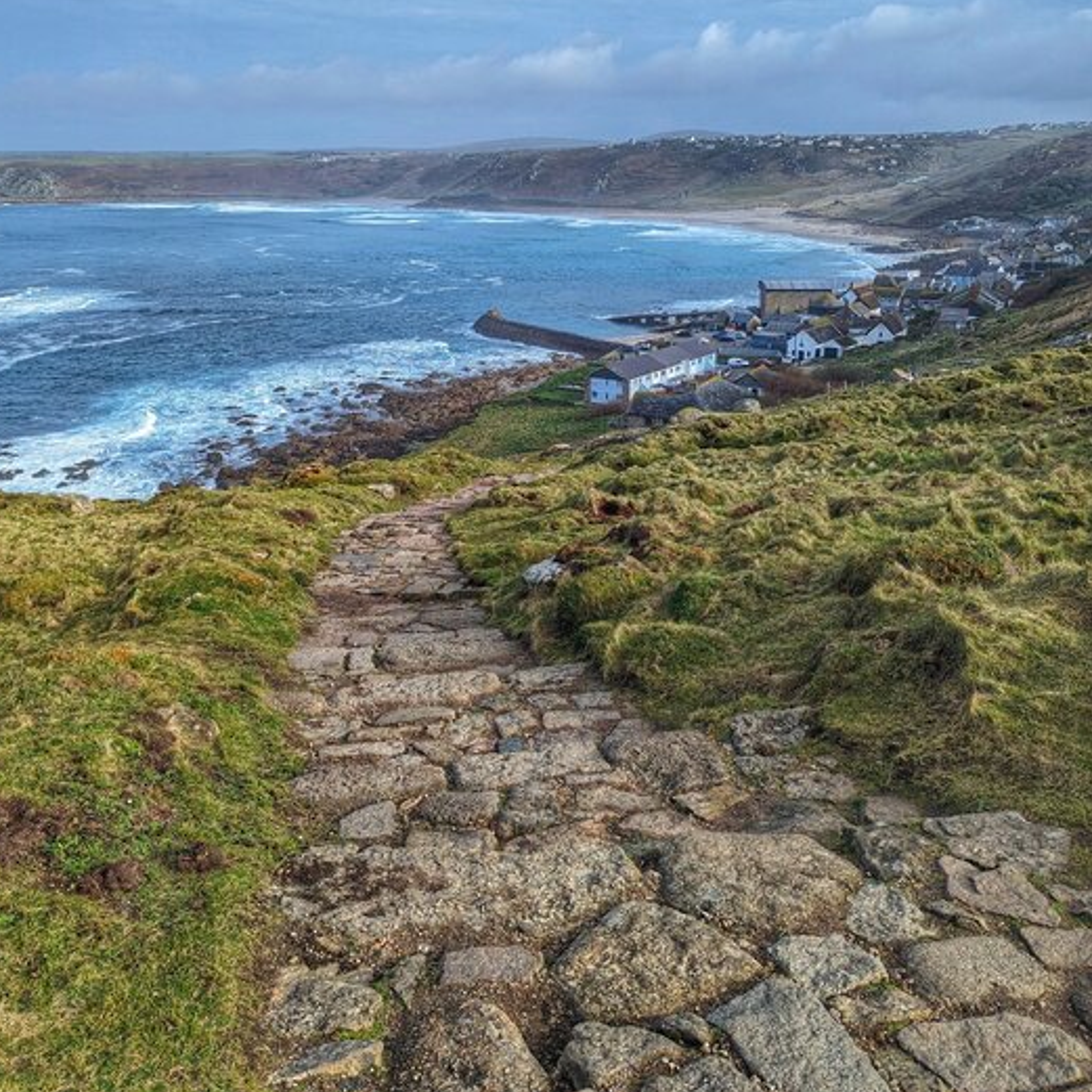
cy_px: 460
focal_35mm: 29
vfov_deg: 55.4
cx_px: 532
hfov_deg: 55.6
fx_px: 1035
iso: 49
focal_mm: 6.81
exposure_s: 1/1167
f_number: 1.85
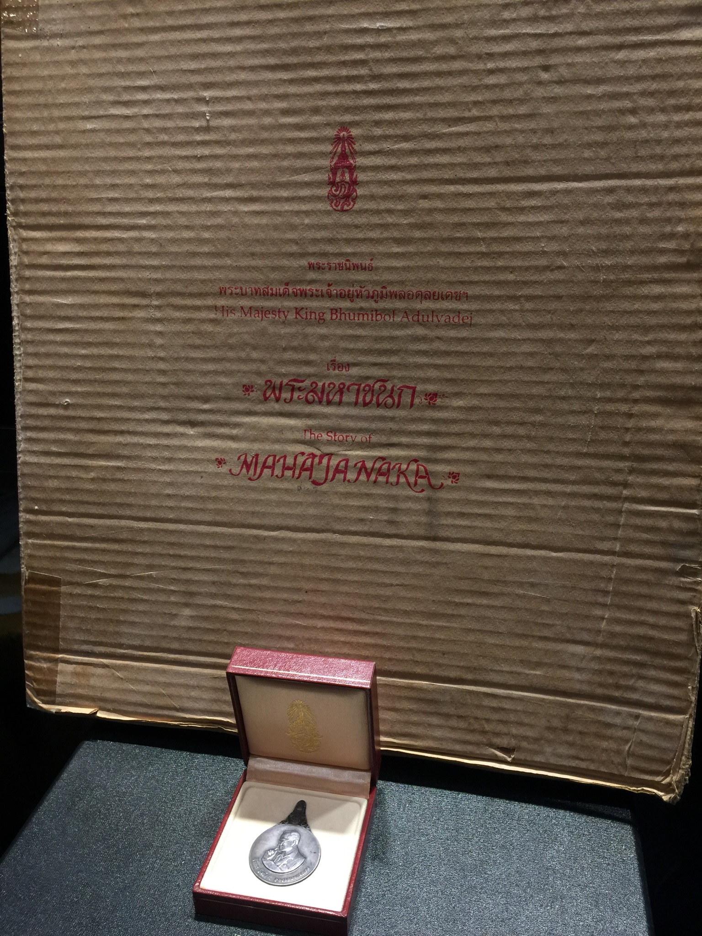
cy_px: 468
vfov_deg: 61.7
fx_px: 784
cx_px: 351
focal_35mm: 29
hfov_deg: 48.2
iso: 50
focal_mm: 4.15
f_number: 2.2
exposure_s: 1/33
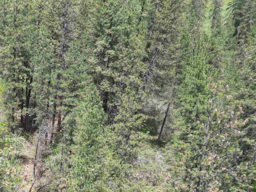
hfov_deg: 28.2
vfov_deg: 22.5
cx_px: -31
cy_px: 206
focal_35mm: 62
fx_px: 459
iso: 100
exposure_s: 1/1000
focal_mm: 6.72
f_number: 1.7
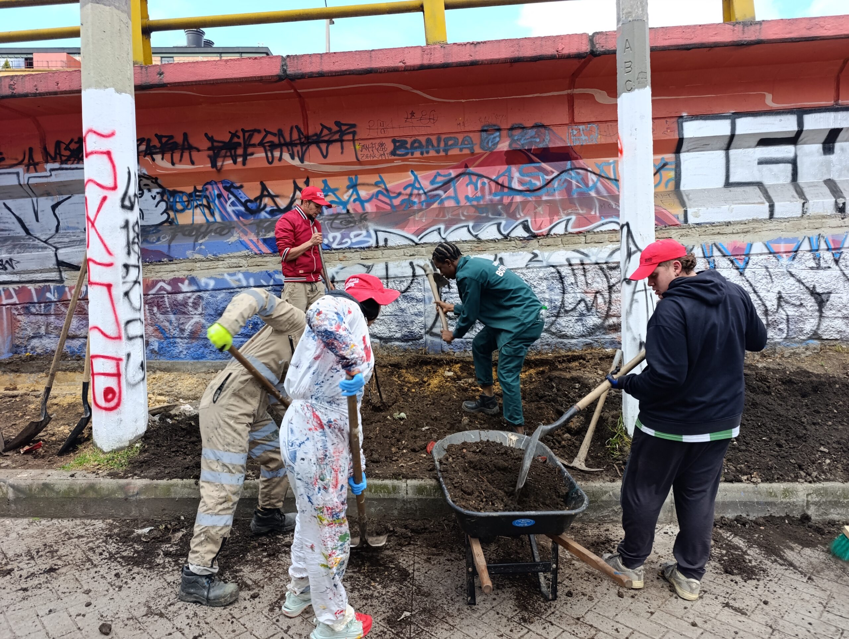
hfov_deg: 73.8
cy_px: 320
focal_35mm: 23
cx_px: 424
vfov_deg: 59.0
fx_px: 565
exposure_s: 1/120
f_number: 1.6
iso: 64
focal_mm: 6.14
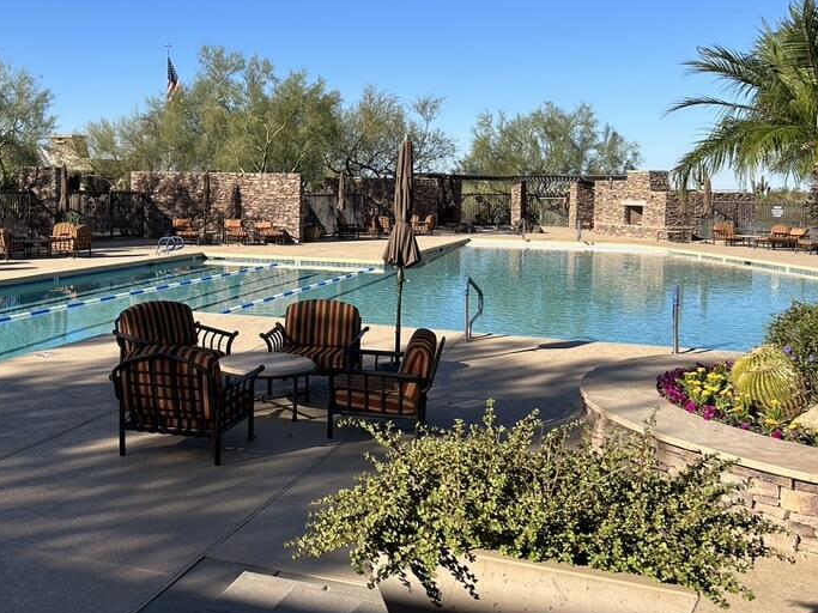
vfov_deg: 36.5
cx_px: 302
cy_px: 218
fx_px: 921
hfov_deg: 47.4
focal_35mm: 39
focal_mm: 5.7
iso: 50
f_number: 1.5
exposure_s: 1/4115
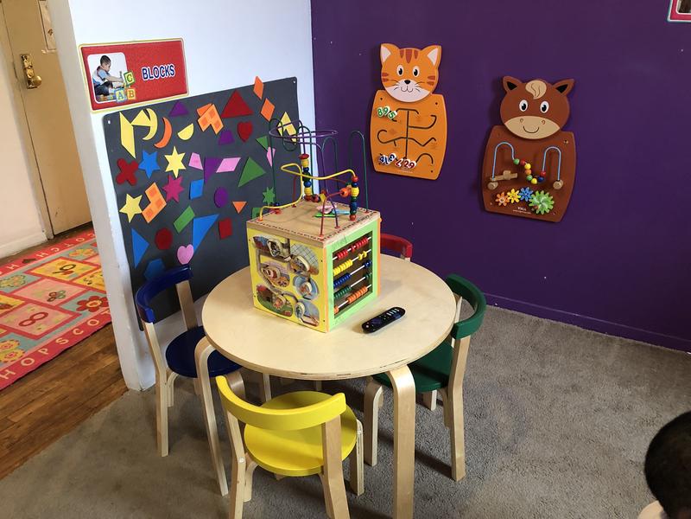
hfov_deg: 63.4
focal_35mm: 28
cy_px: 260
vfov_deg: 49.7
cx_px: 346
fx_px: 559
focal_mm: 3.99
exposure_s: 1/13
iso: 100
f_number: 1.8
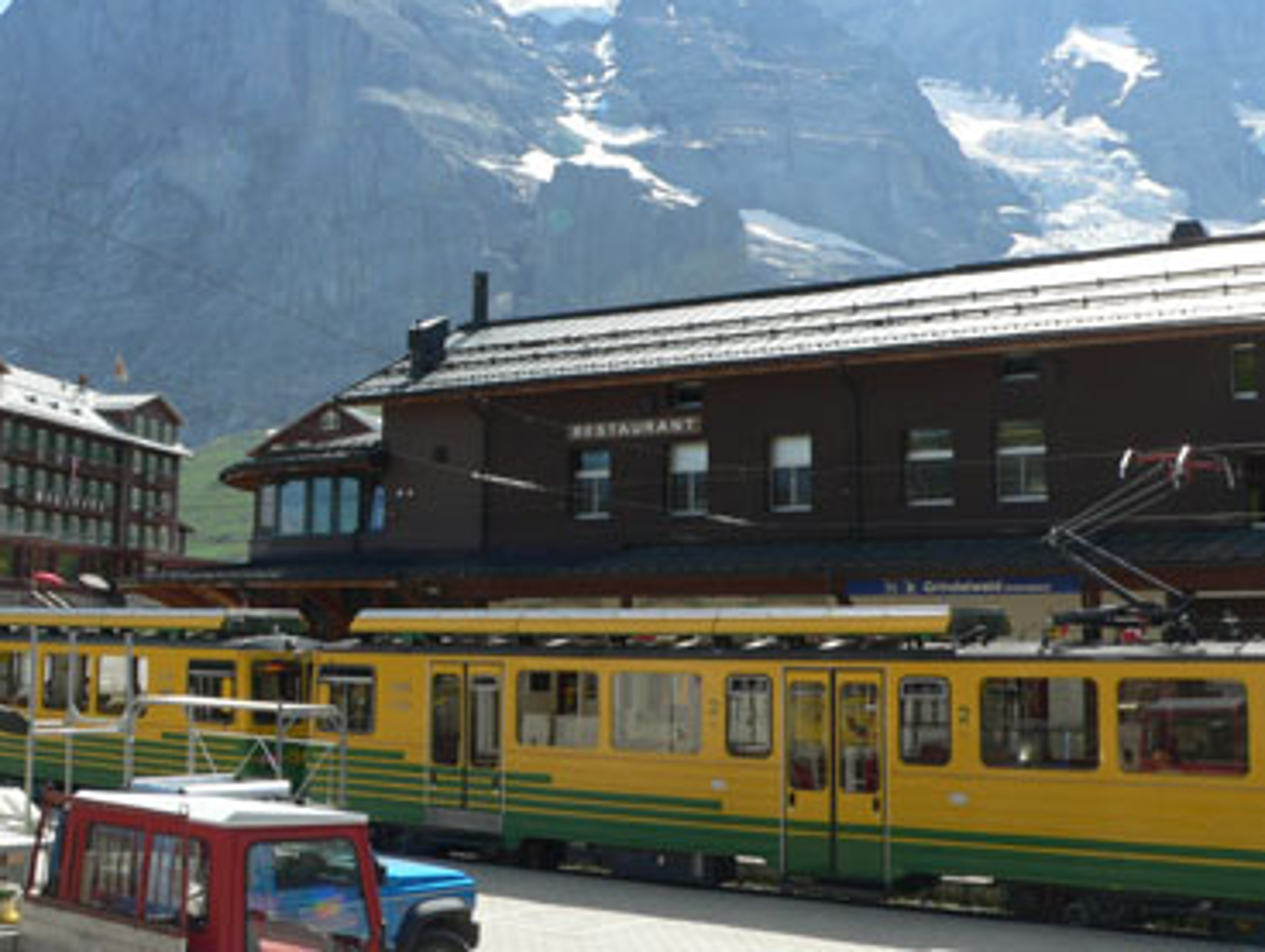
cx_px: 495
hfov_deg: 42.6
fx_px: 1610
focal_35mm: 44
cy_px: 378
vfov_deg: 32.8
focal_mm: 6
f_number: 8
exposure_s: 1/160
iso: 100
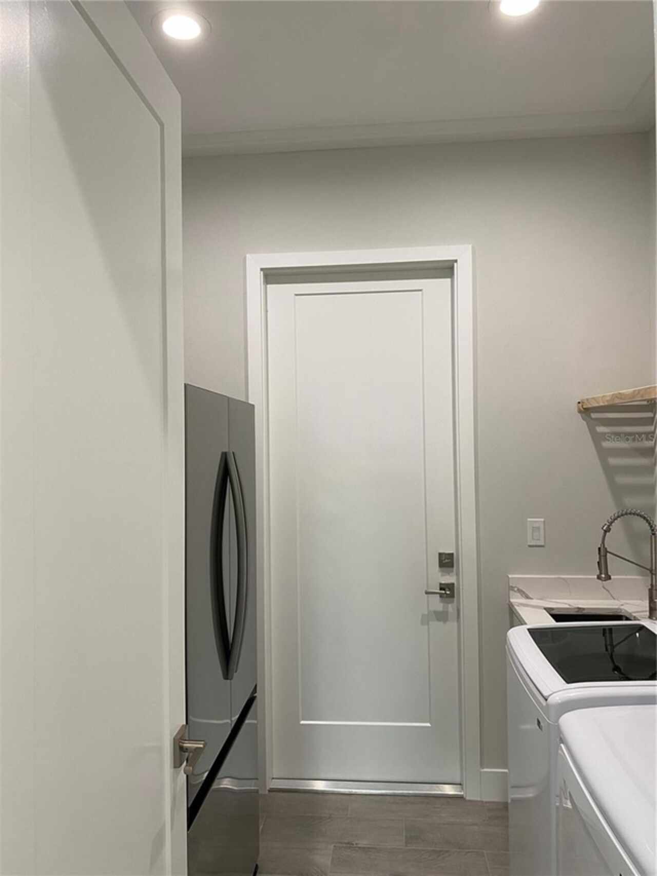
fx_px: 658
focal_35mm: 26
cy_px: 438
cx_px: 328
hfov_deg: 53.1
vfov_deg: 67.3
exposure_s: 1/60
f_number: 1.8
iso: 80
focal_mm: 4.25
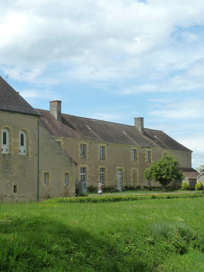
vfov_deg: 32.7
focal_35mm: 59
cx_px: 28
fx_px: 464
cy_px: 136
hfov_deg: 24.2
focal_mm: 7.3
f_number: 4.5
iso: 125
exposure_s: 1/400
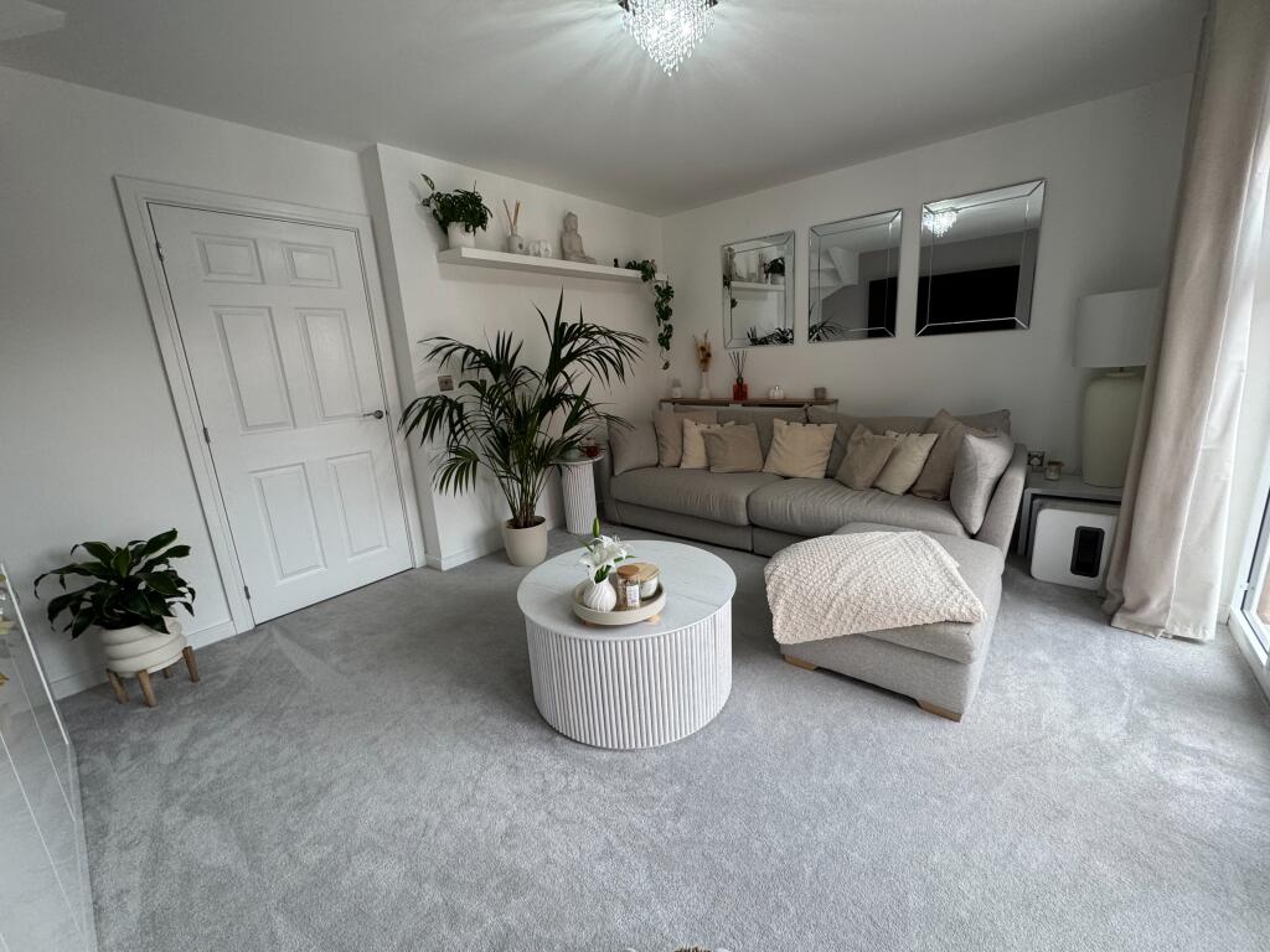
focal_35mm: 14
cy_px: 476
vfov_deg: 85.7
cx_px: 635
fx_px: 514
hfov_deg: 102.1
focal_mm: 2.22
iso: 125
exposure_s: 1/99
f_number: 2.2
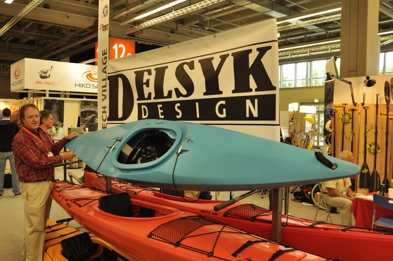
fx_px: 338
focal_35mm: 31
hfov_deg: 60.3
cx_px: 183
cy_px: 141
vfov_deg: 42.1
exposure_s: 1/100
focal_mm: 18
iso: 800
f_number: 4
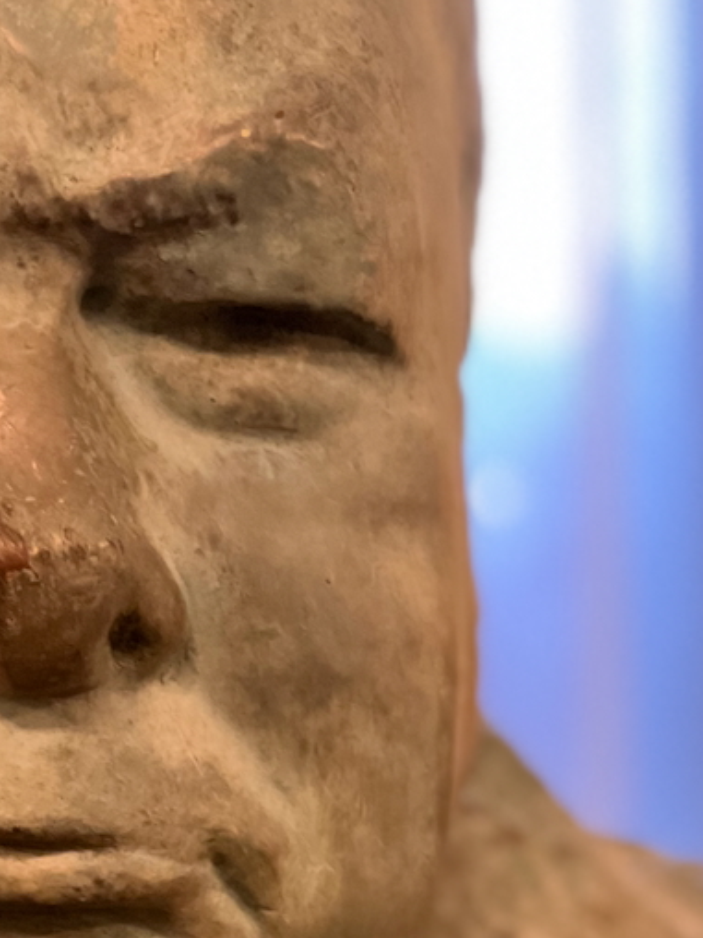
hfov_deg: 7.6
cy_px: 543
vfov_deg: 10.2
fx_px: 5253
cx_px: 9
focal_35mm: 194
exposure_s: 1/24
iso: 500
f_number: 2.8
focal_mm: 9
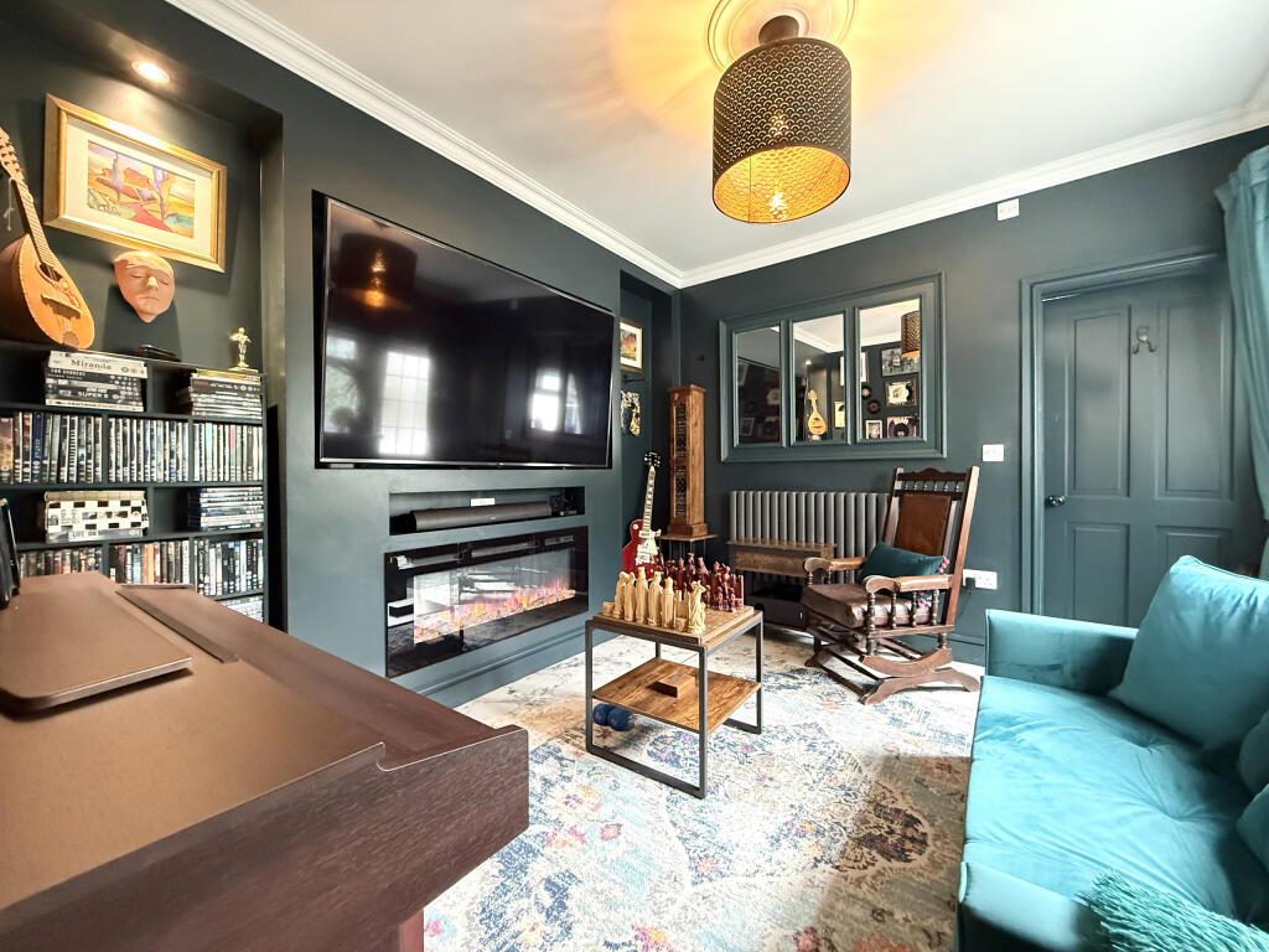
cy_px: 476
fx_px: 513
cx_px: 634
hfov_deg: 102.1
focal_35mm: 14
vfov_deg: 85.7
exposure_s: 1/33
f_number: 2.2
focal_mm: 2.22
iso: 1000
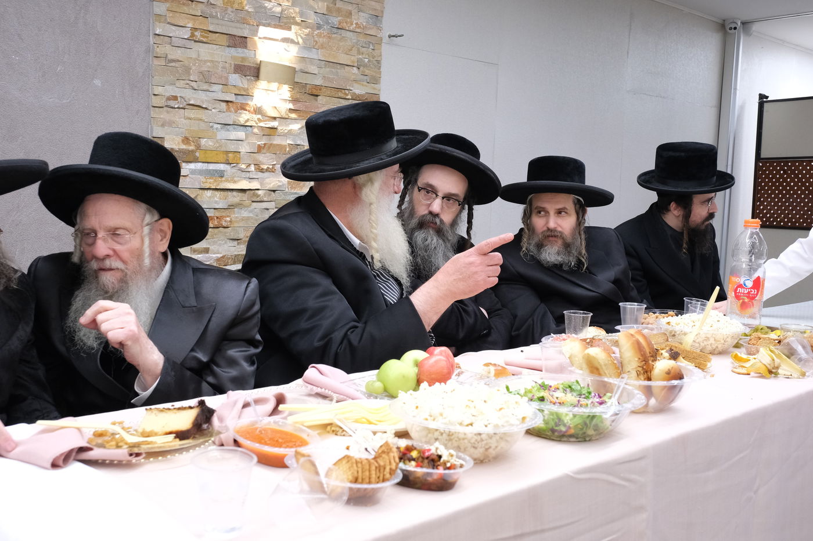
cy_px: 270
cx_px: 406
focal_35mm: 36
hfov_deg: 53.1
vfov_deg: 36.9
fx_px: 813
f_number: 5.6
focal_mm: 24.2
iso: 2000
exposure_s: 1/100
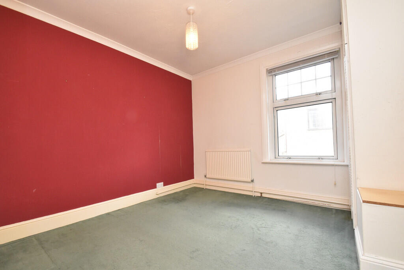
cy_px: 135
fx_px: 168
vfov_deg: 77.3
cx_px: 202
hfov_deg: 100.4
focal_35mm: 15
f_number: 10
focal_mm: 10
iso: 2000
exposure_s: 1/60
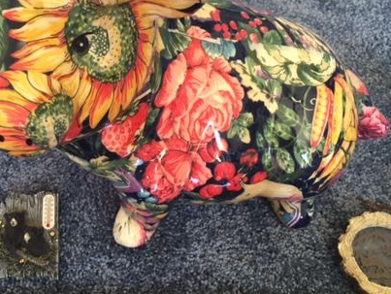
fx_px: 520
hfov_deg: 40.3
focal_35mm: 46
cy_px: 127
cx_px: 107
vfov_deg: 31.5
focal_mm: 4.15
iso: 125
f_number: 2.2
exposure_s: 1/30
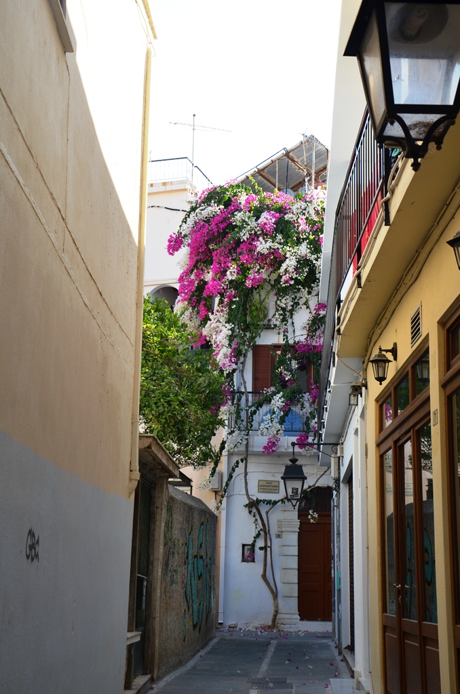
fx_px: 1098
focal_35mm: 57
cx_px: 230
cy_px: 347
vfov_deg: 35.1
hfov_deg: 23.7
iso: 200
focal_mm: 38
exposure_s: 1/250
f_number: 8
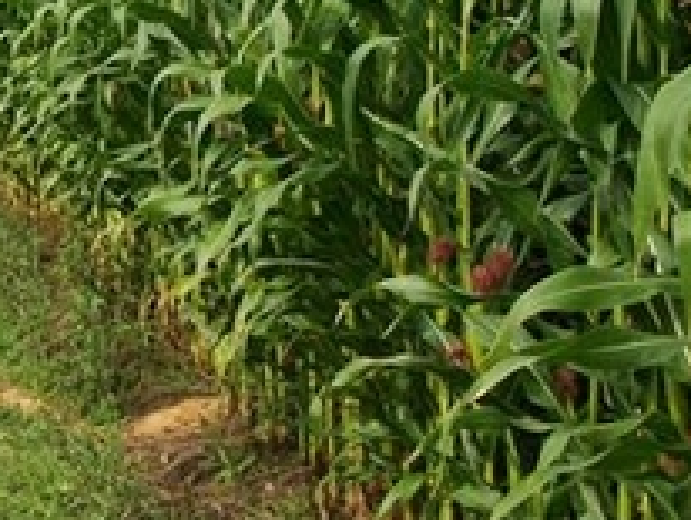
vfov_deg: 15.9
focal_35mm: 93
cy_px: 131
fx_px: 1859
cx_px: -218
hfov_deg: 19.4
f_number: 8.8
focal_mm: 5.7
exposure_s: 1/160
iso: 80
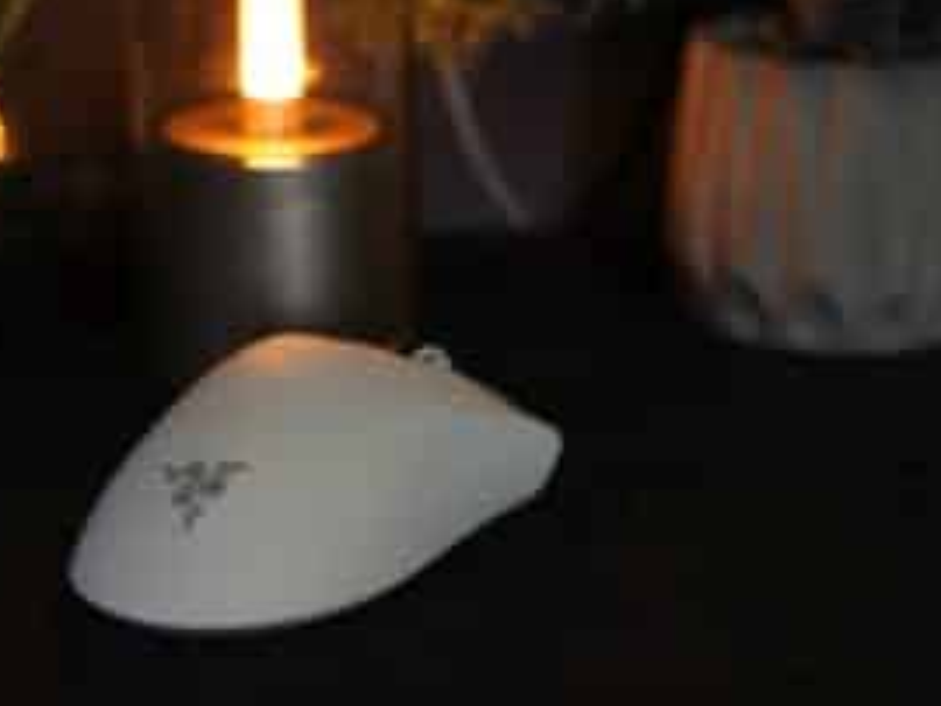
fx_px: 3264
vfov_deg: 12.3
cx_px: 518
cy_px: 440
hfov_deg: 16.4
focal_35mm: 120
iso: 1250
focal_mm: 86
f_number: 5
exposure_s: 1/100
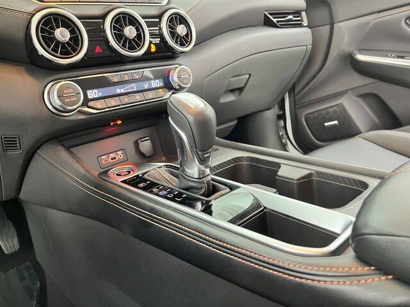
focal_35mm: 26
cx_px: 205
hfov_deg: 67.3
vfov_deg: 53.1
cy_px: 154
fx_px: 308
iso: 640
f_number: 1.6
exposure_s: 1/30
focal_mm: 5.1
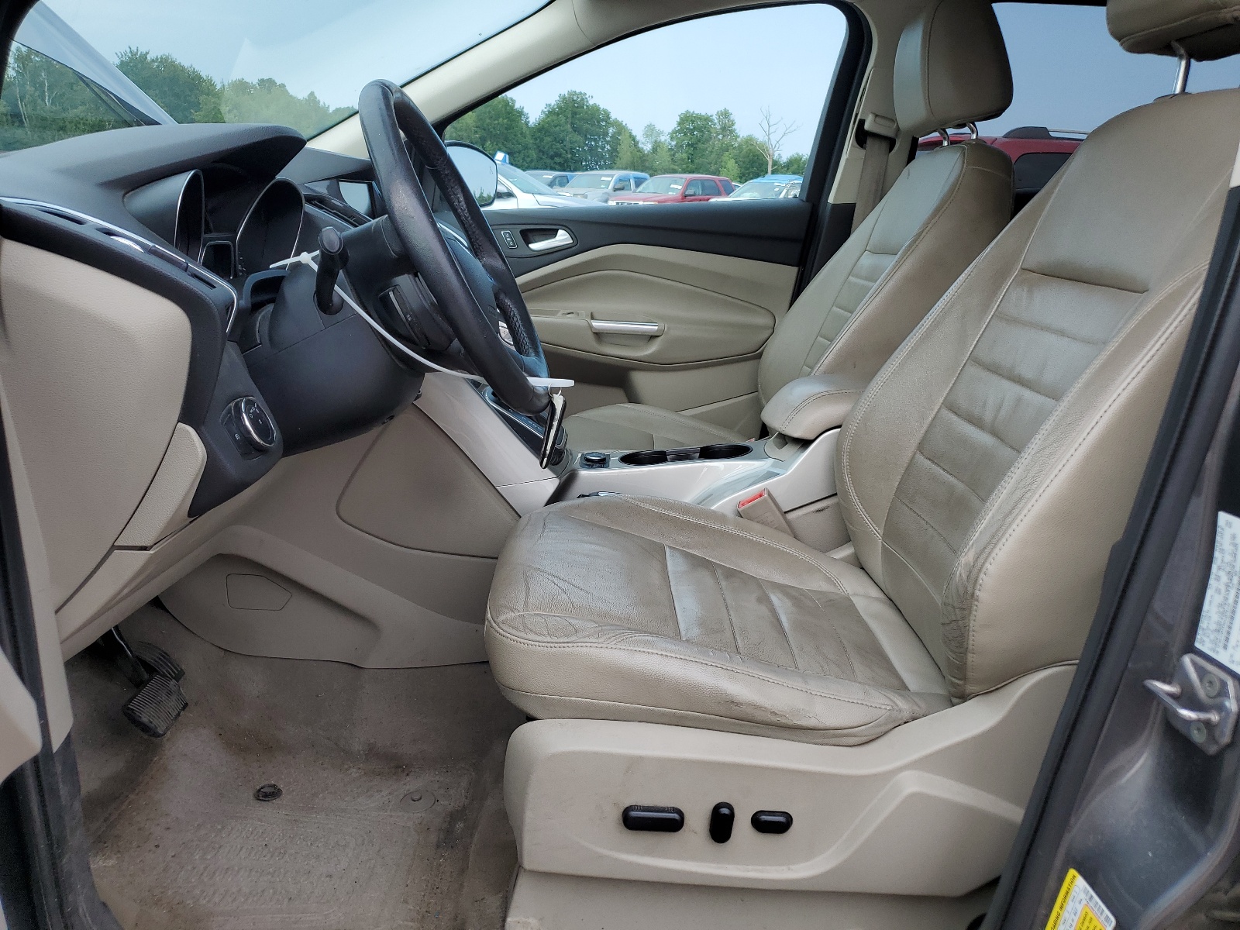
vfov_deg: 53.1
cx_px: 620
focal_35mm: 26
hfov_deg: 67.3
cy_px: 465
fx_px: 931
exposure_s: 1/833
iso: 50
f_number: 1.5
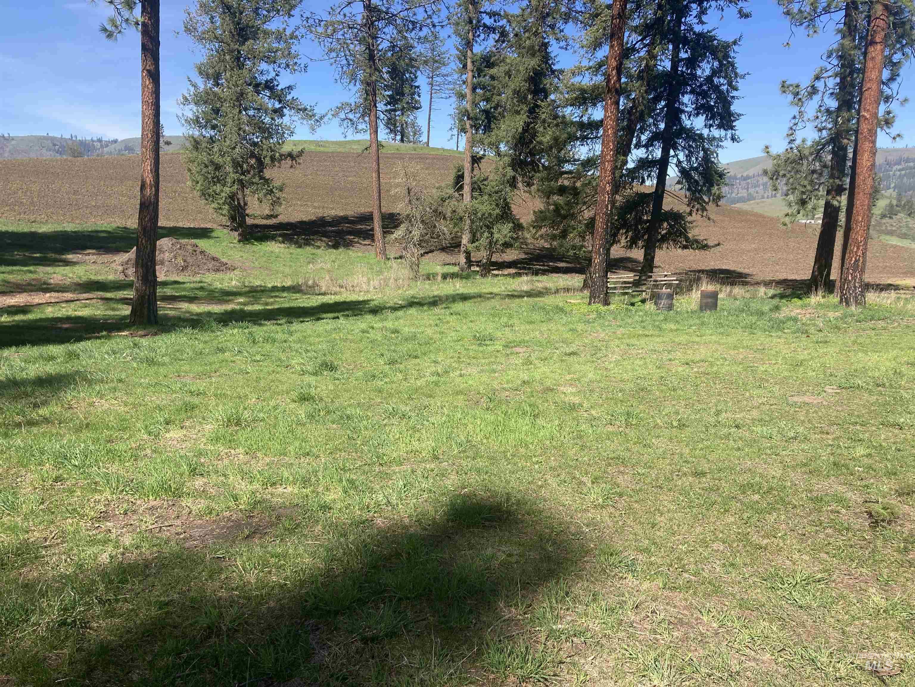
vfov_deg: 49.7
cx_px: 458
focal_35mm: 28
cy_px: 344
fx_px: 740
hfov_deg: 63.4
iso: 20
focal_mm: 3.99
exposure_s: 1/1066
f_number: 1.8
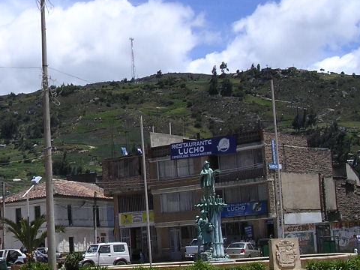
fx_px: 842
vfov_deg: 18.2
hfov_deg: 23.5
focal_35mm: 81
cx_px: 42
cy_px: 127
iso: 100
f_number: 5.6
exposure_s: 1/438
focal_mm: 5.8
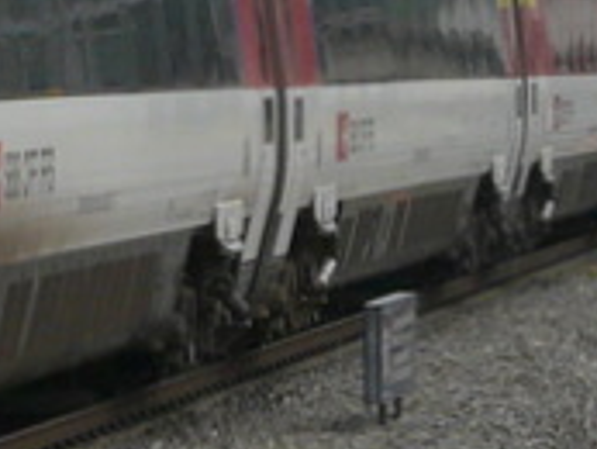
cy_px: 187
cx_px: -335
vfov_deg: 2.9
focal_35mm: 514
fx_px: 8871
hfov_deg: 3.8
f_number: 4
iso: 100
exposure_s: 1/250
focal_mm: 14.7
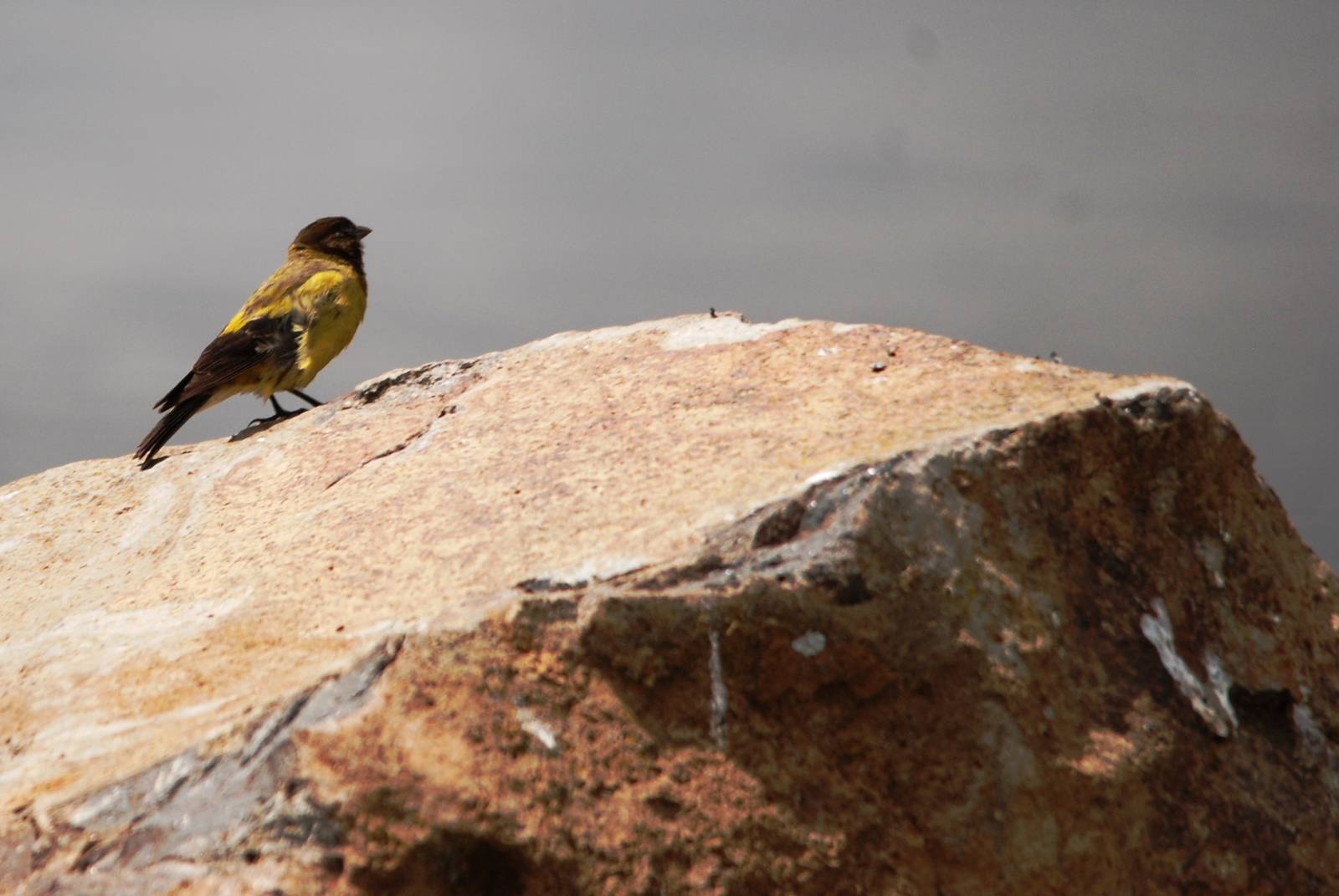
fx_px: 27929
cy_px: 448
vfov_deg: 1.8
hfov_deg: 2.7
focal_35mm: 750
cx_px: 670
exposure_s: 1/800
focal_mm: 500
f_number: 6.3
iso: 200
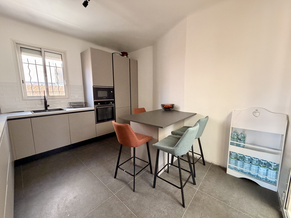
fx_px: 118
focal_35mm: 14
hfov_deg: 102.1
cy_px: 109
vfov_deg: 85.7
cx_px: 146
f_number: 2.2
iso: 320
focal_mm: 2.22
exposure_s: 1/110
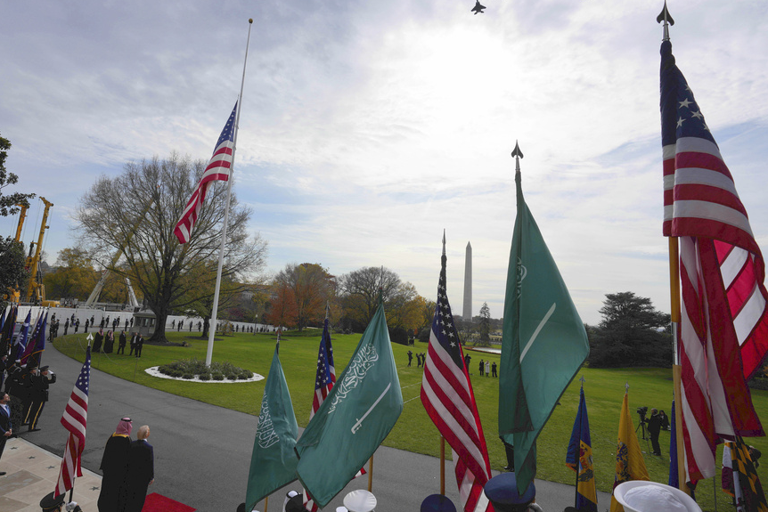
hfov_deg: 86.2
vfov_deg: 64.5
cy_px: 243
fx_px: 405
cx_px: 323
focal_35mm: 19
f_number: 5.6
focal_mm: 16
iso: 125
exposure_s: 1/2000
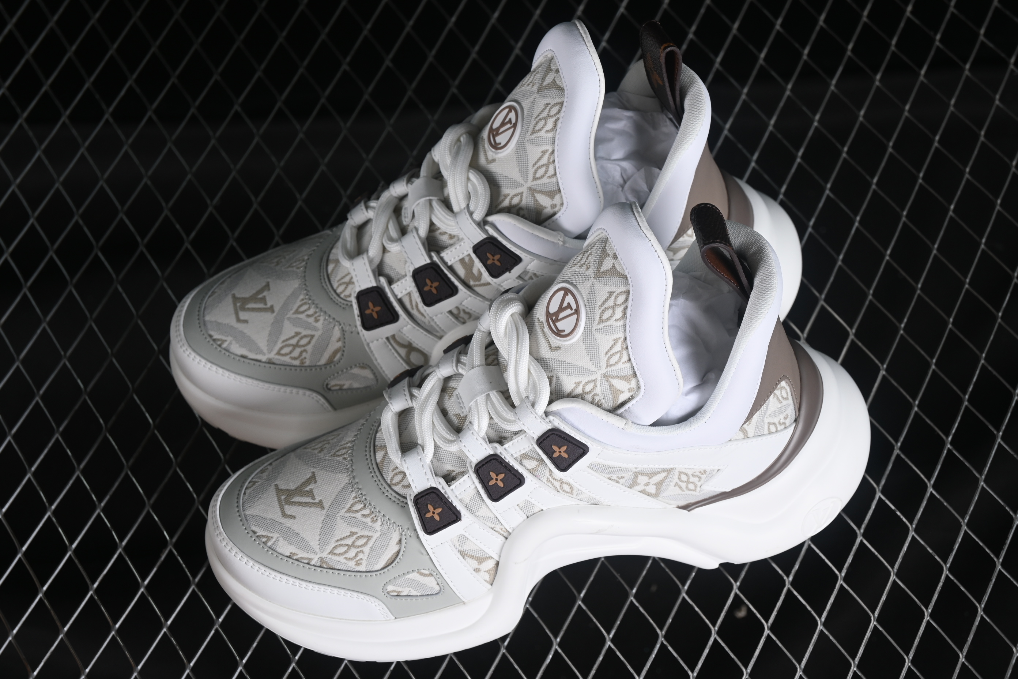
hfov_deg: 27.0
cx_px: 509
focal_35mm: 75
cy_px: 340
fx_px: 2121
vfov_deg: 18.2
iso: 160
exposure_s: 1/80
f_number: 7.1
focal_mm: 50
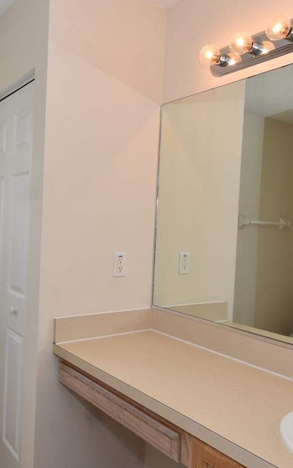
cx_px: 83
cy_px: 234
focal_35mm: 31
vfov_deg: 61.2
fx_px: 396
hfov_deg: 39.8
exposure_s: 1/125
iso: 200
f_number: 5.6
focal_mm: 10
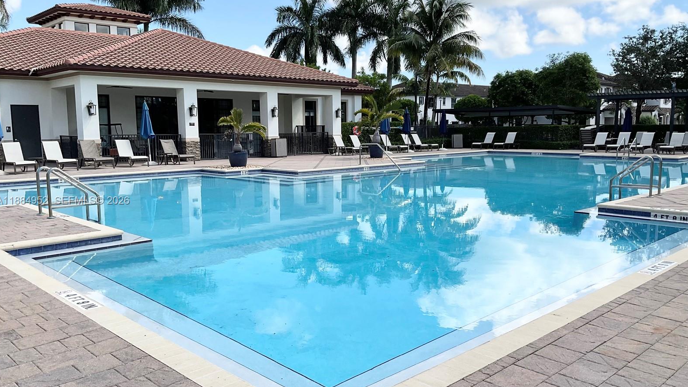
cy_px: 201
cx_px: 342
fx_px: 584
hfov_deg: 61.0
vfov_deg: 36.7
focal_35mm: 32
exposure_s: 1/1626
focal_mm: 3
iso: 16
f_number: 1.8
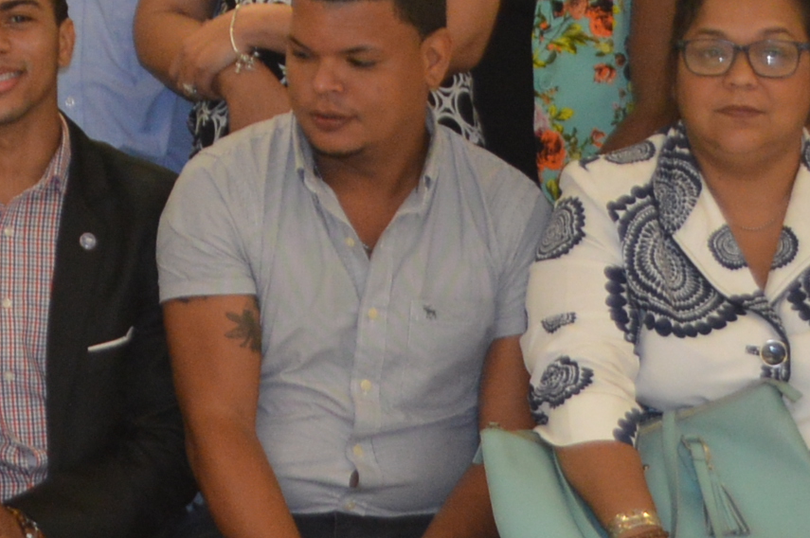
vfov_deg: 7.2
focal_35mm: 190
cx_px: -462
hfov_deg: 10.4
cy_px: -125
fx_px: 4270
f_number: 4
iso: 450
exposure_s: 1/60
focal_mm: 24
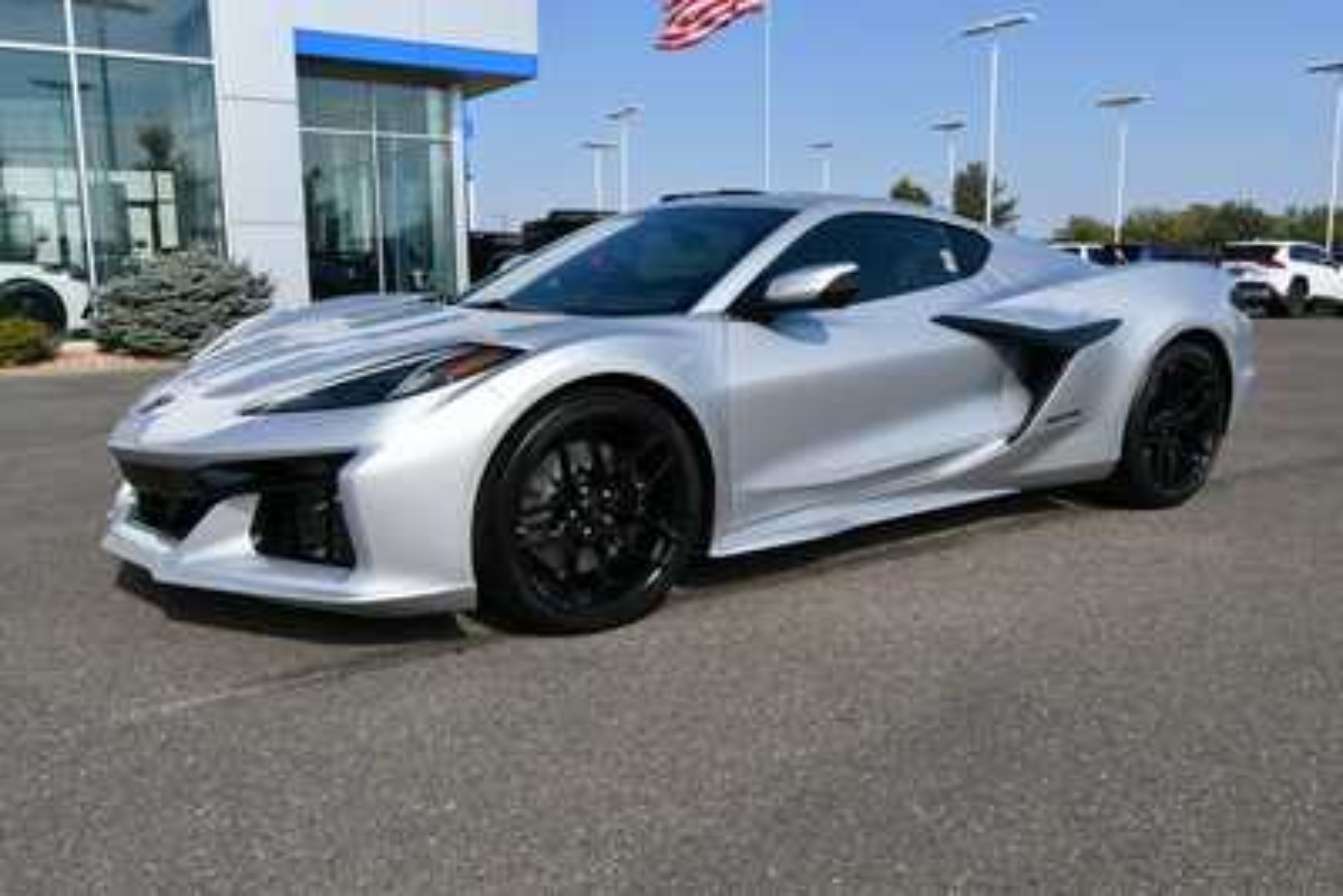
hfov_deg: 61.9
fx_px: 1120
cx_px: 672
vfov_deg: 43.6
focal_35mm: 30
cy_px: 448
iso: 100
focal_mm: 20
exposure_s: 1/320
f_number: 9
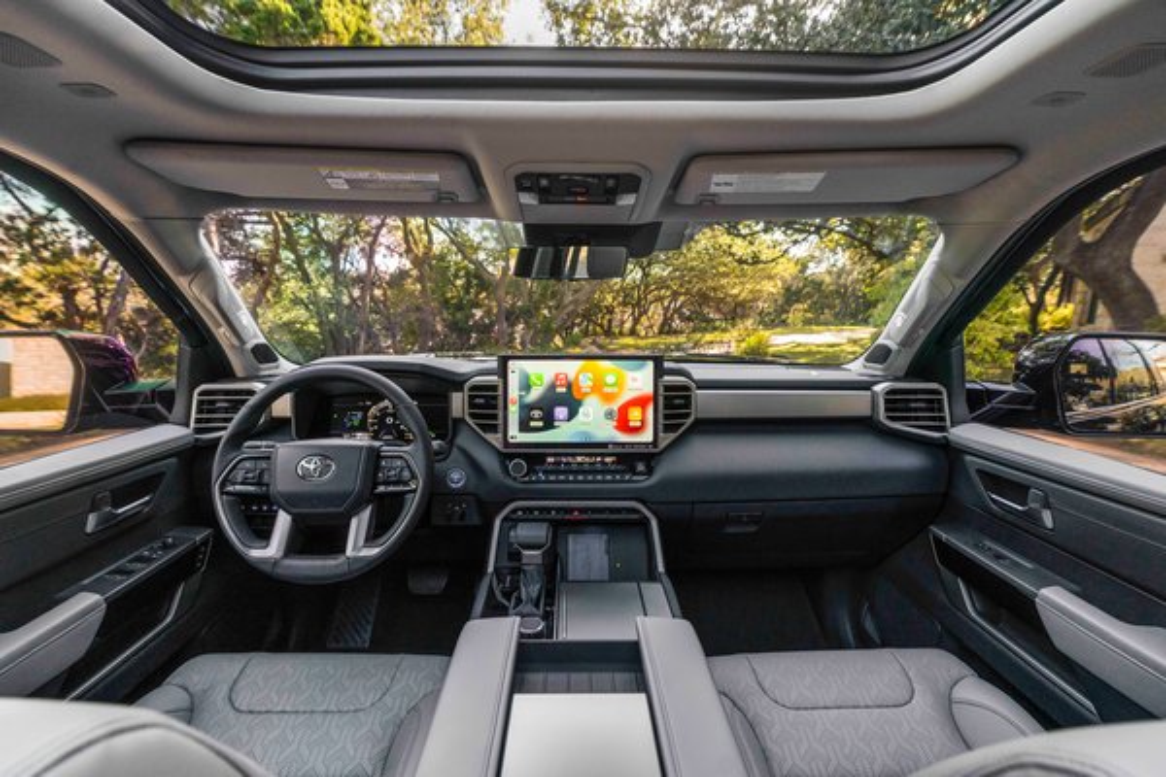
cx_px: 583
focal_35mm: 16
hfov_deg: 96.7
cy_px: 388
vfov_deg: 73.7
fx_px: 518
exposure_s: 1/25
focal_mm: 16
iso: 640
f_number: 5
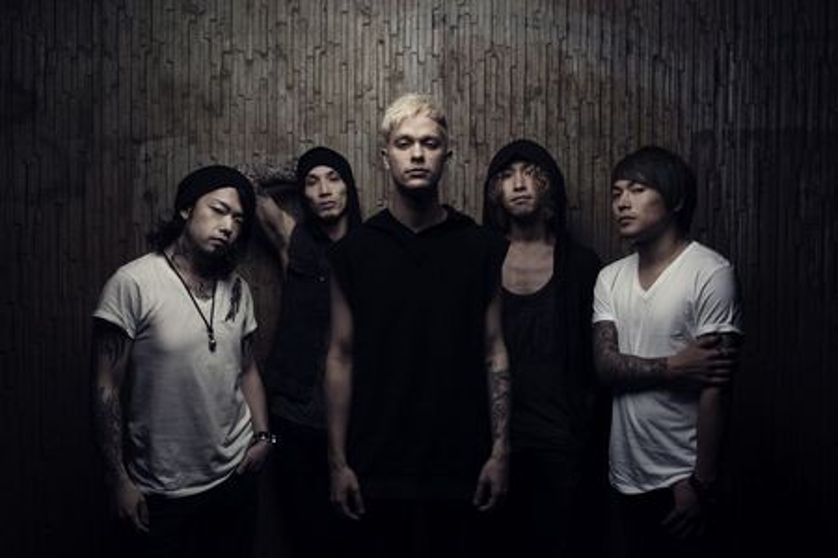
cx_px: 419
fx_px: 745
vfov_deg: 41.1
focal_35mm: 32
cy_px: 279
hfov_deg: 58.7
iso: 50
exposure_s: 1/160
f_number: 18
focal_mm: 32
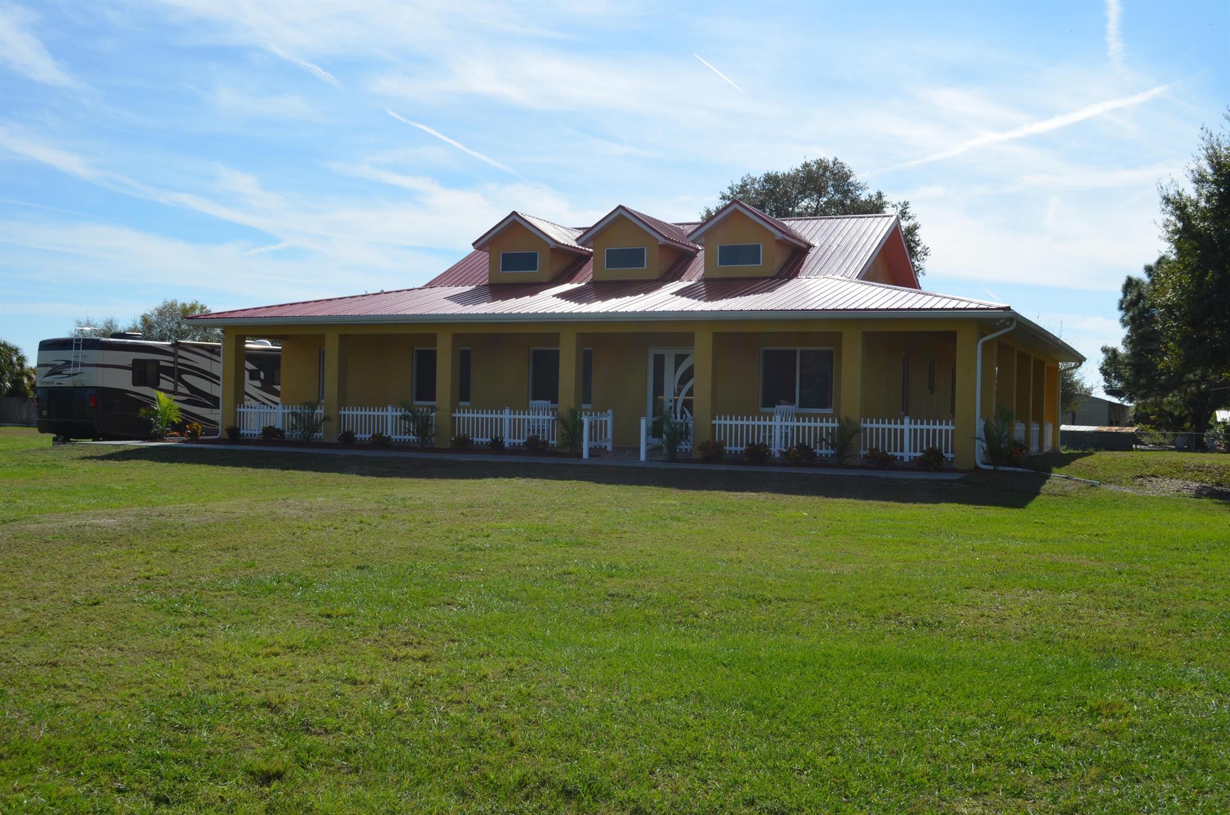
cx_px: 615
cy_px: 408
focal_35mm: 36
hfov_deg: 53.2
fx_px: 1227
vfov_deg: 36.7
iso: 100
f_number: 9
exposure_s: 1/320
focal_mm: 24
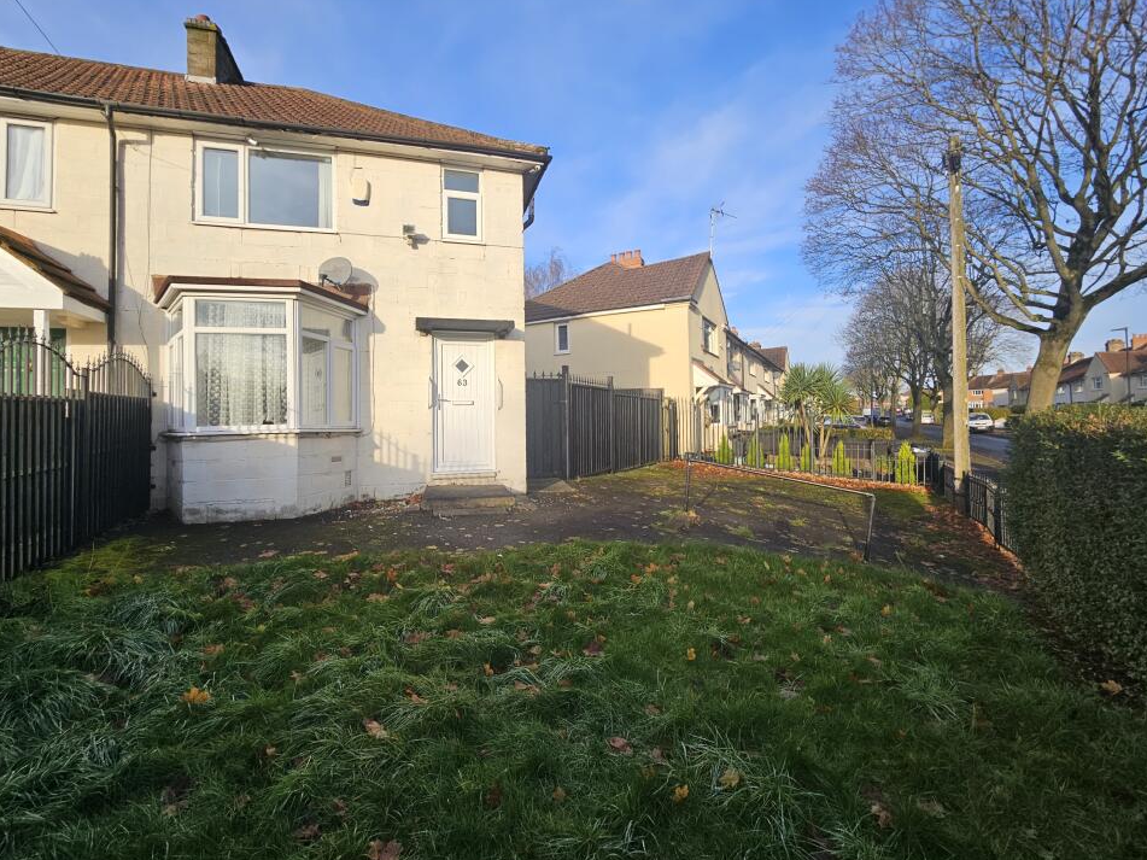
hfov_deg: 102.0
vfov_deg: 85.6
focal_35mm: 14
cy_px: 410
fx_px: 464
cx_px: 554
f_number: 2.2
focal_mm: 2.2
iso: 50
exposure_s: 1/1044
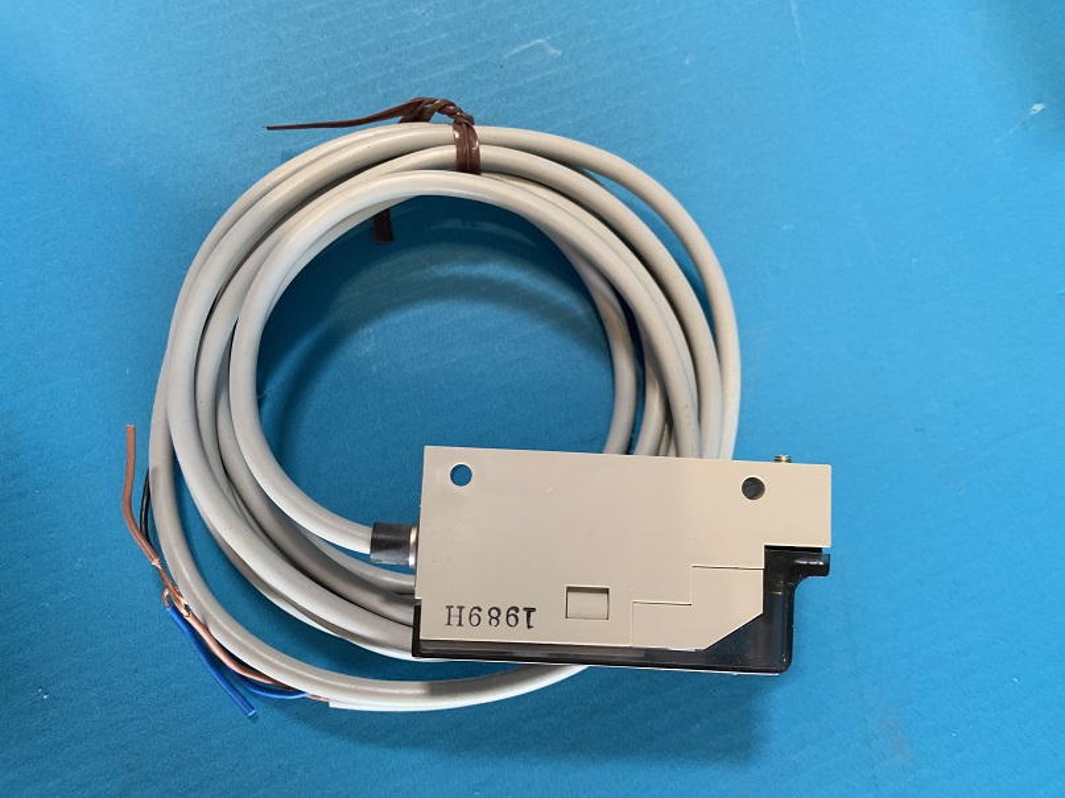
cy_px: 399
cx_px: 532
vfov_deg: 53.1
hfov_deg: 67.3
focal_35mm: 26
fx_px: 800
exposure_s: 1/60
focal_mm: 4.25
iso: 250
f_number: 1.8
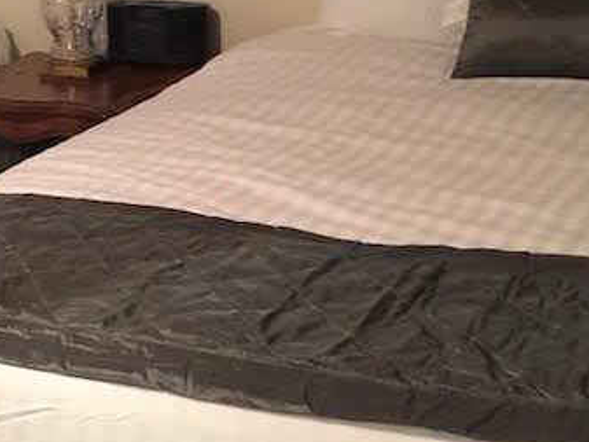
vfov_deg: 17.2
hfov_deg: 22.3
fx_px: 1464
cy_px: 187
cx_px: 68
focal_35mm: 86
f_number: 2.2
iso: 100
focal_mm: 4.2
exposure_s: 1/4
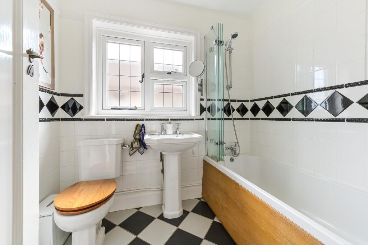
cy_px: 122
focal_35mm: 14
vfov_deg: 81.2
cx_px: 184
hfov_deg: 104.3
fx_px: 143
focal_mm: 14
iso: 400
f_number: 14
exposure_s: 1/13
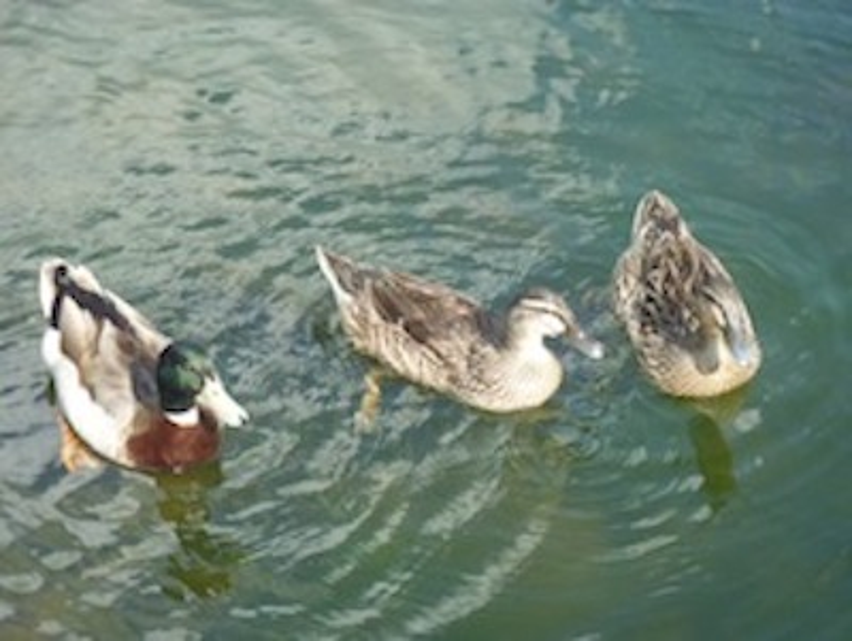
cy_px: 320
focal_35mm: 119
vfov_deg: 12.5
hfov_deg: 16.5
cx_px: 426
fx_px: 2932
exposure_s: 1/400
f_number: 5.8
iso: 400
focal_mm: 21.2
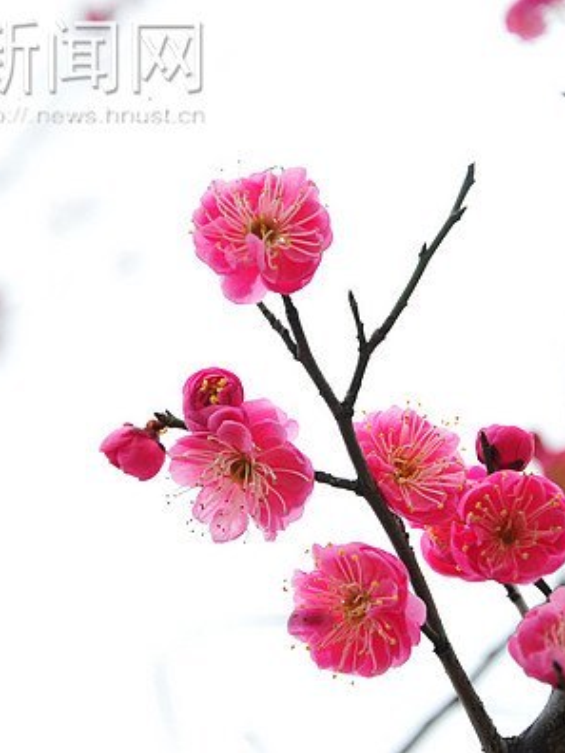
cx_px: 382
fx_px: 4042
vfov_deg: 10.6
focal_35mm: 186
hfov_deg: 8.0
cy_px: 376
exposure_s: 1/125
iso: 200
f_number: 5.6
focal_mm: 85
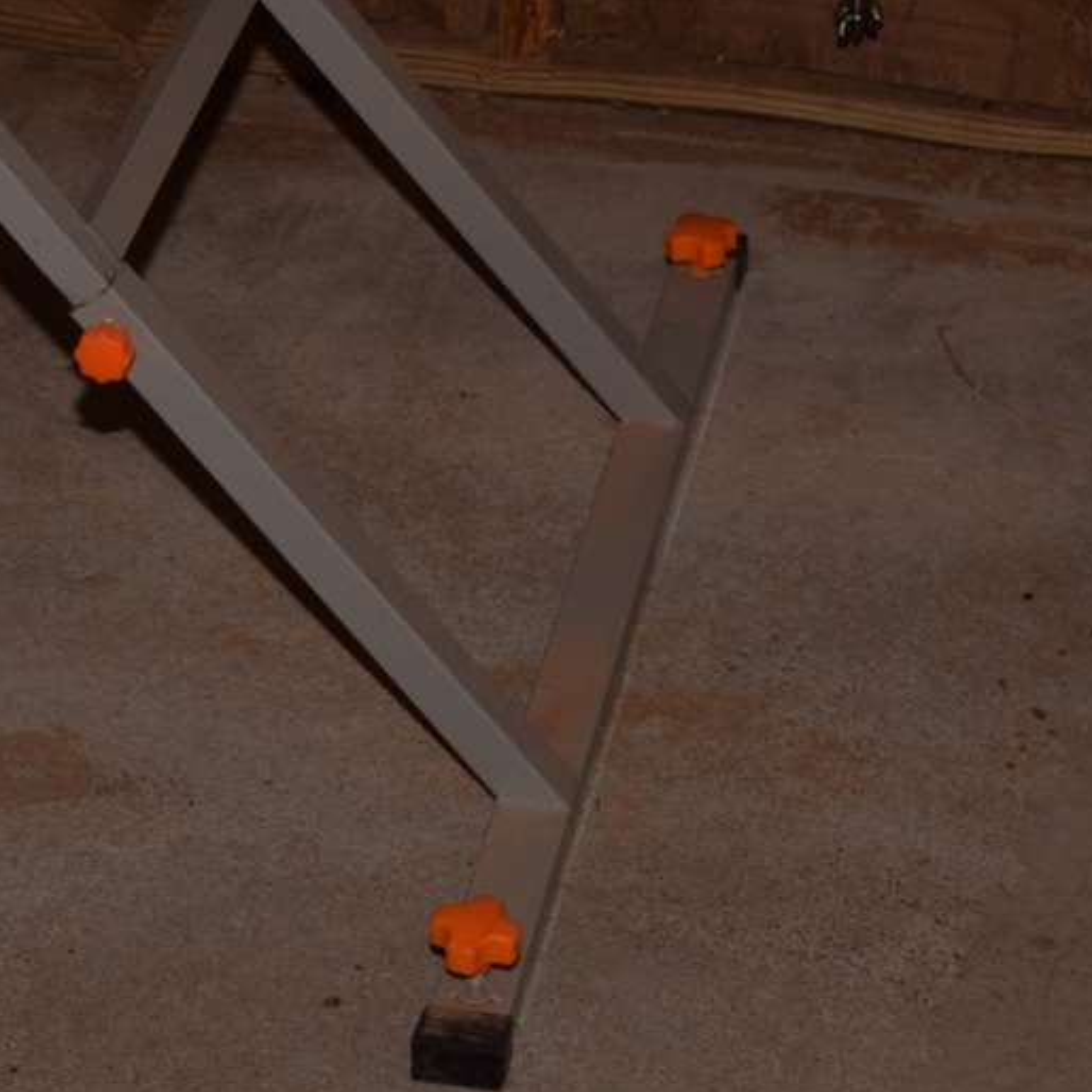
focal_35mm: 127
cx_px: 85
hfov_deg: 13.6
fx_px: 4533
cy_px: 358
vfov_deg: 13.7
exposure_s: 1/125
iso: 400
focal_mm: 40
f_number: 14
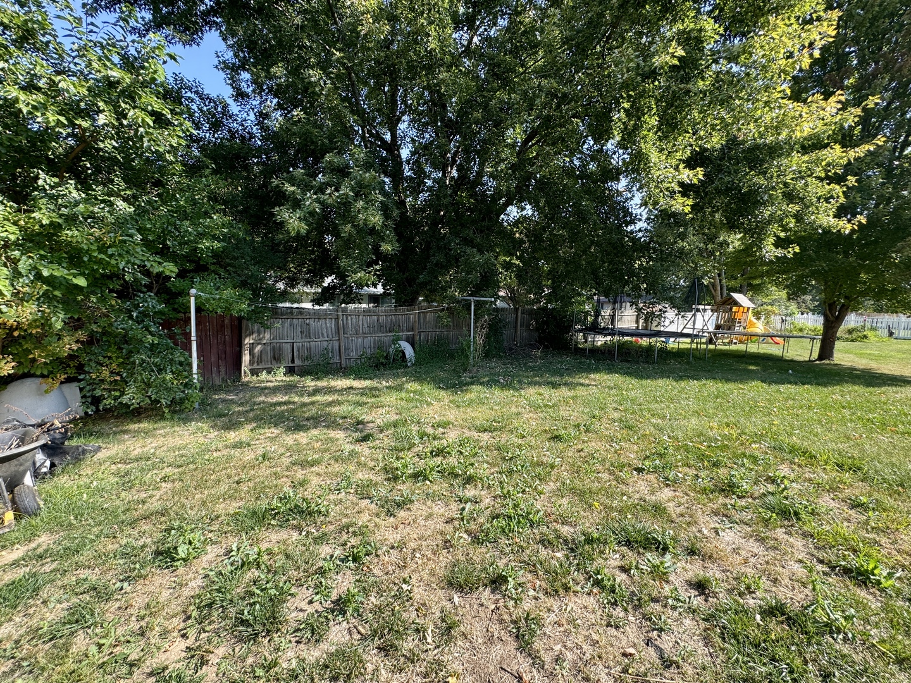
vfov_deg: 85.7
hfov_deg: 102.1
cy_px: 342
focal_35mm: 14
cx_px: 456
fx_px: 368
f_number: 2.2
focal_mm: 2.22
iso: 40
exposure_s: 1/320
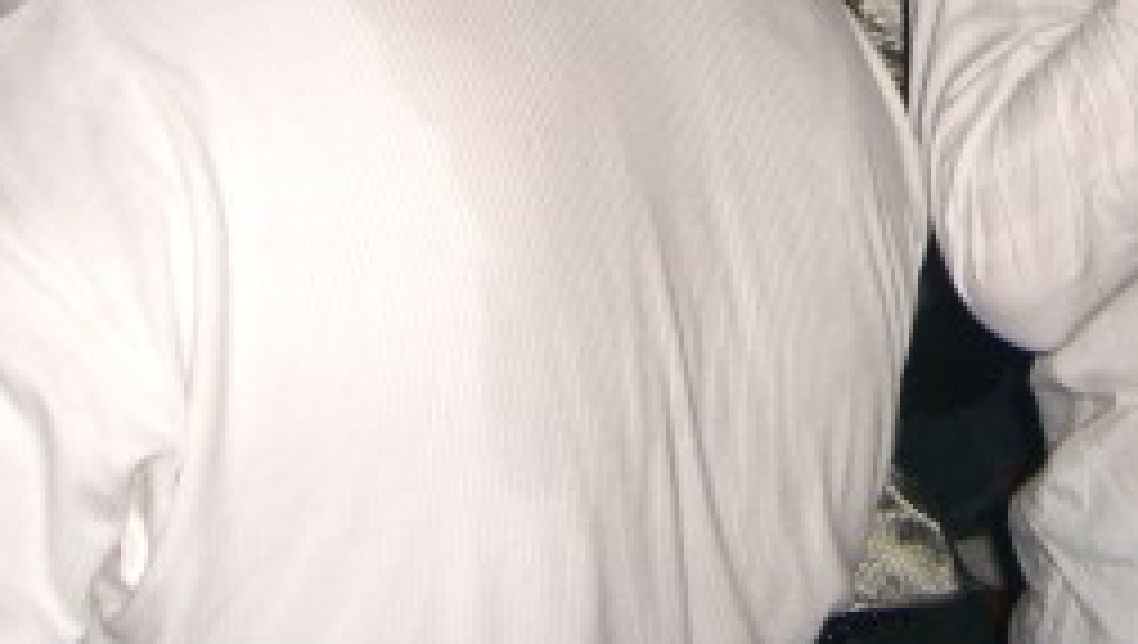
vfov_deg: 11.9
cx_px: 1187
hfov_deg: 20.9
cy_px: -297
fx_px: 2961
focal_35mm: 98
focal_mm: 7.9
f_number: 2.8
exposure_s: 1/60
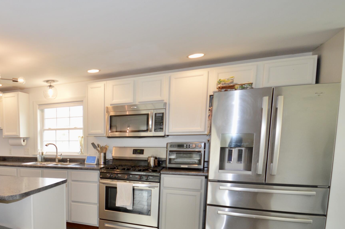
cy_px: 168
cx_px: 51
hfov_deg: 61.3
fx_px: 249
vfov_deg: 47.8
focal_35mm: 26
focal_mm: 10
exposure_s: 1/60
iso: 450
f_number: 4
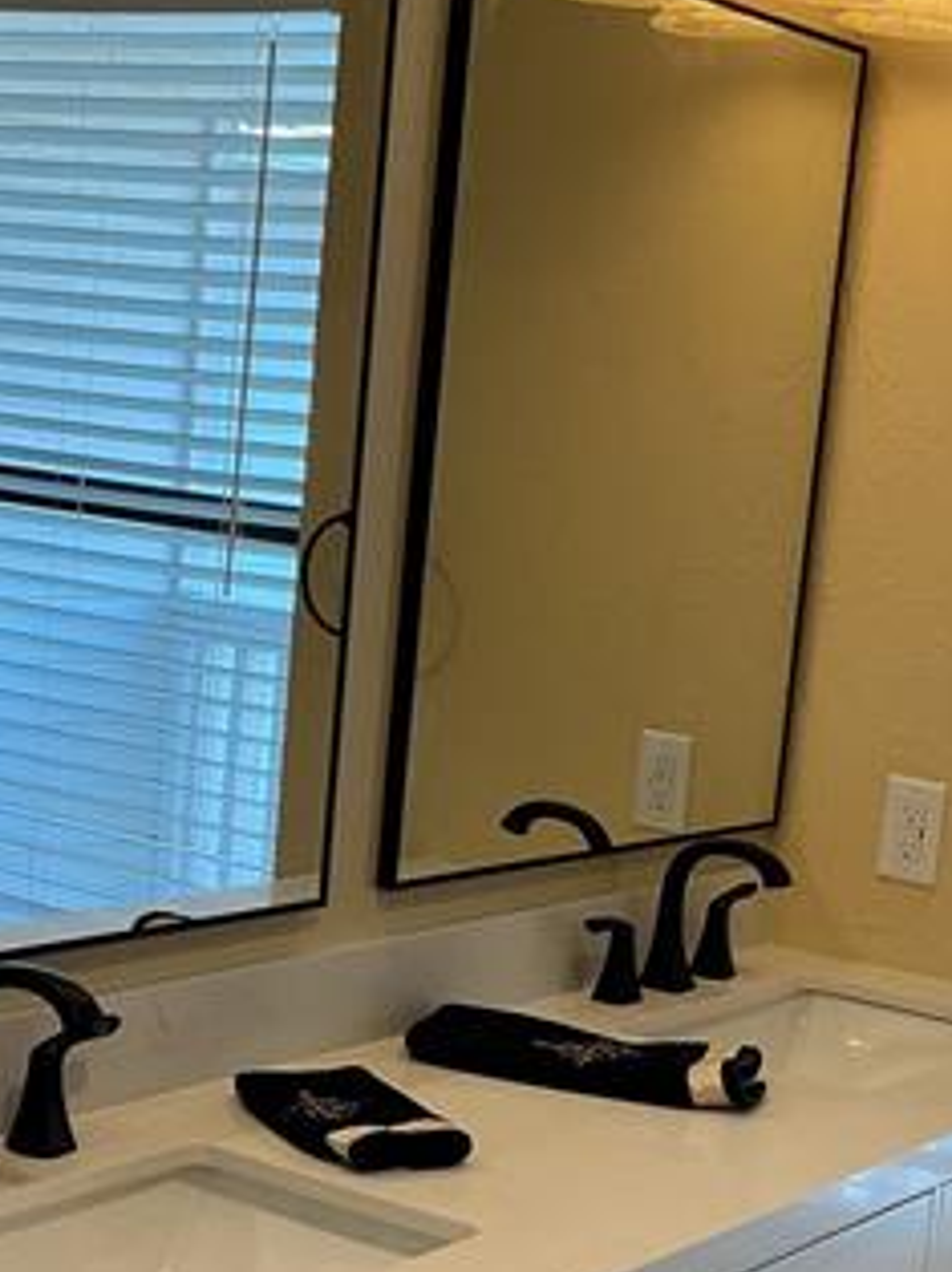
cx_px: 579
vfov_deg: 27.3
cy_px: 843
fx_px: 2607
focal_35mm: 71
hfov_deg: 20.7
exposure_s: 1/120
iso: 64
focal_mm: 3
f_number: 1.8
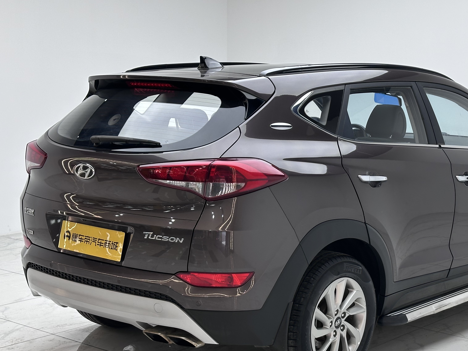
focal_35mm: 64
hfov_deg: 30.1
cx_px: 302
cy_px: 212
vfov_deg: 22.9
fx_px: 865
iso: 64
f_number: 1.78
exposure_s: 1/100
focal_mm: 6.86
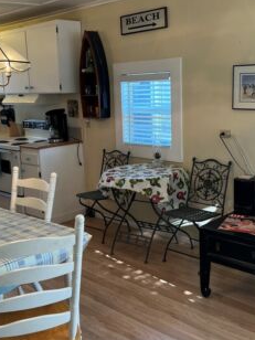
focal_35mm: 45
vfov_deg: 42.1
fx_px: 442
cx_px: 117
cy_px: 167
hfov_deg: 32.2
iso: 64
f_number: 1.5
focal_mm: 5.7
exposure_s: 1/60
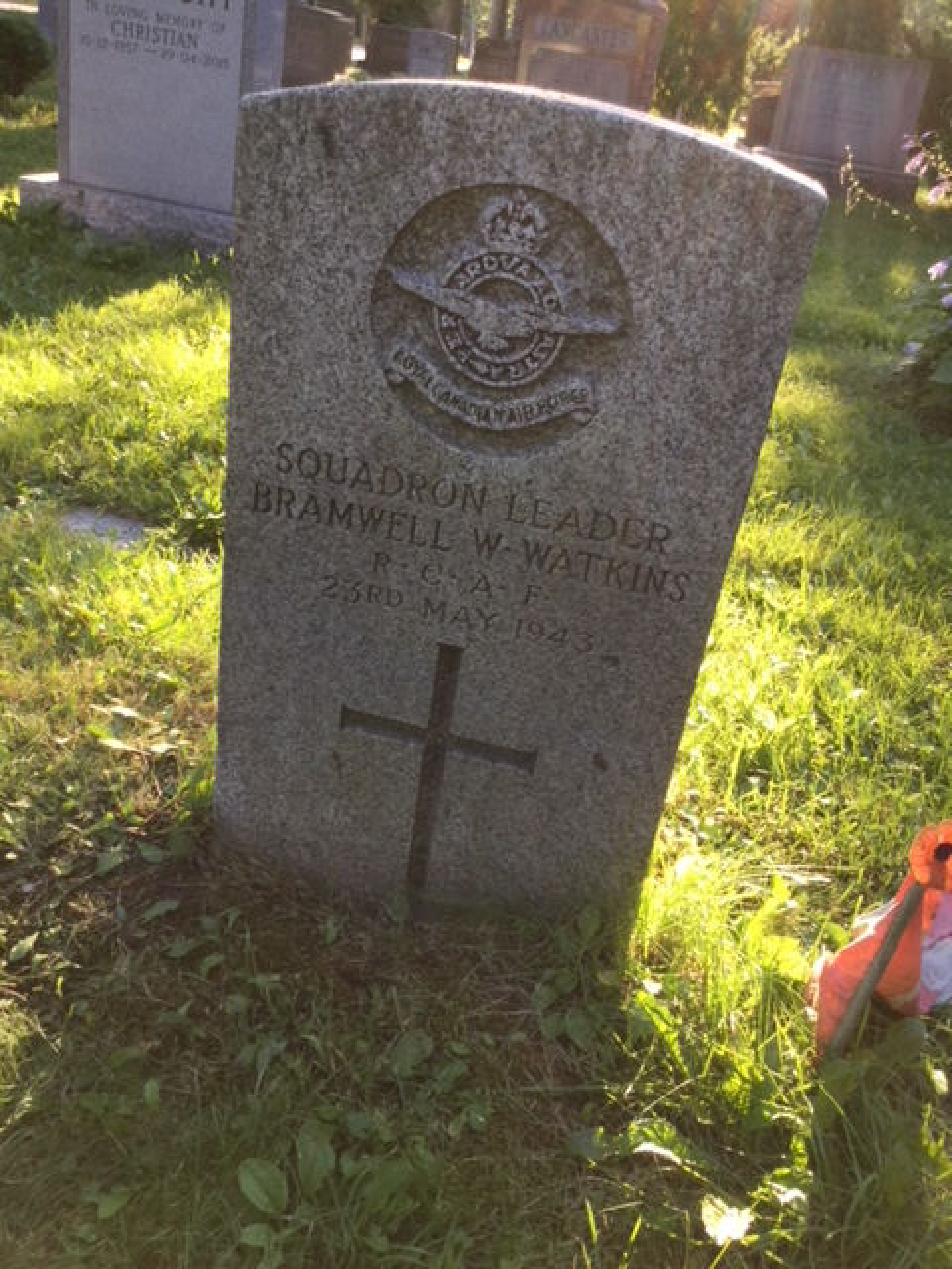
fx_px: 1137
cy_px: 634
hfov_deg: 45.4
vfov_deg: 58.4
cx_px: 476
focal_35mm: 31
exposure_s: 1/60
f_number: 2.4
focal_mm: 3.3
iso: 25
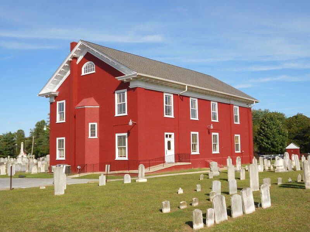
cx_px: 155
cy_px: 116
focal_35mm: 32
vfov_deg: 44.2
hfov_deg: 56.8
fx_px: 287
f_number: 3.6
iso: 80
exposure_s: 1/1000
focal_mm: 5.8
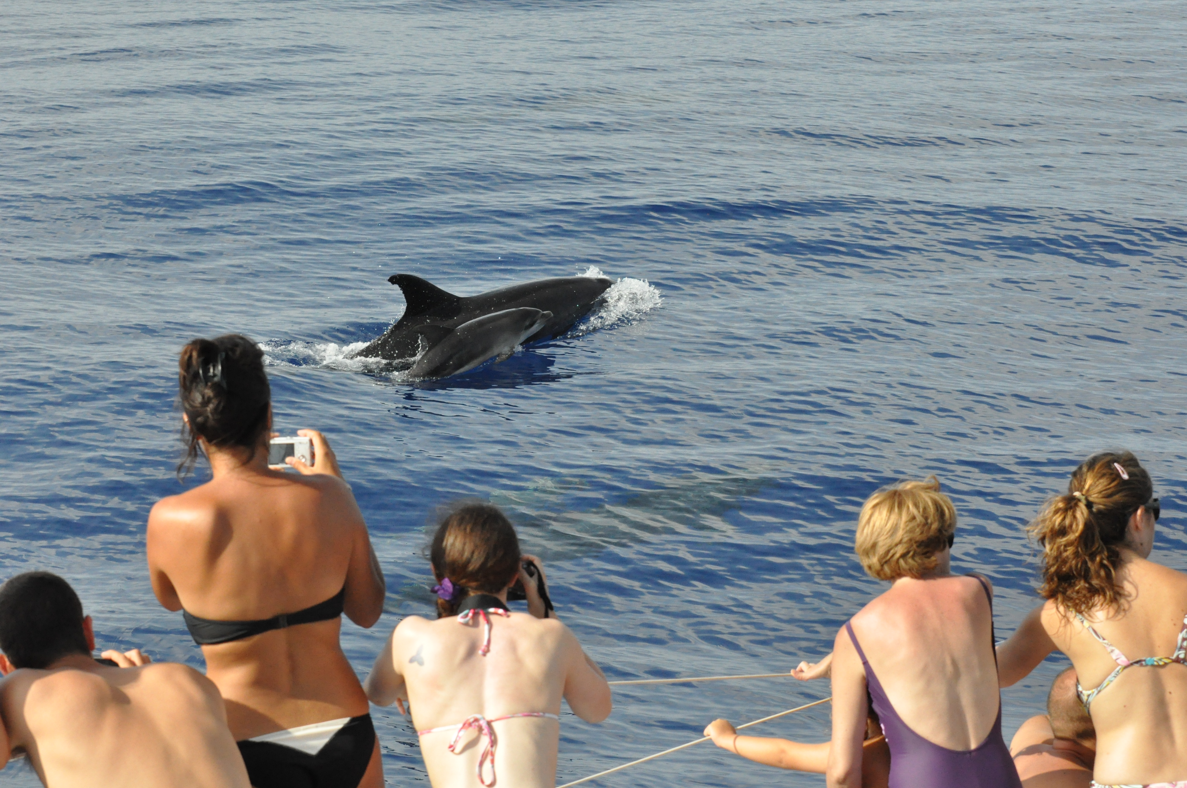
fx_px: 3458
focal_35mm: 105
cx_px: 594
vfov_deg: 13.0
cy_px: 394
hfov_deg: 19.5
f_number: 8
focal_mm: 70
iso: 2000
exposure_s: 1/4000
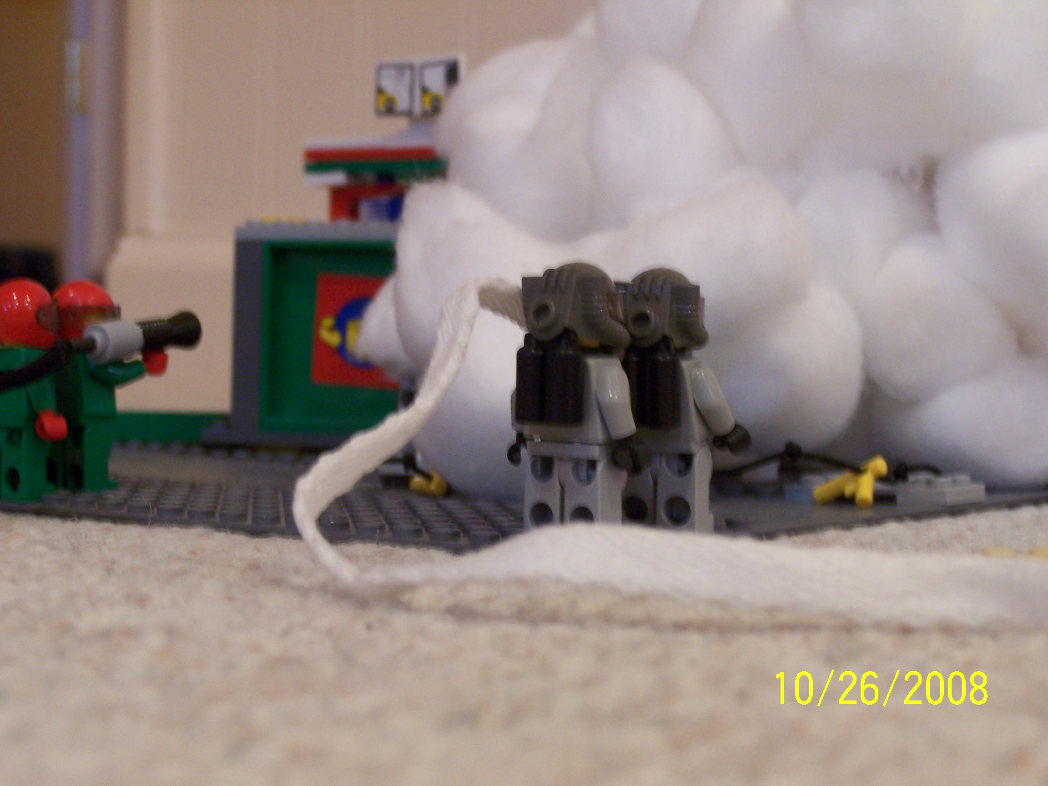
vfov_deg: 19.6
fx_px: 2271
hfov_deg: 26.0
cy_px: 393
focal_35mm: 75
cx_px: 524
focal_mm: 12.4
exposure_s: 1/8
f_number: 3.2
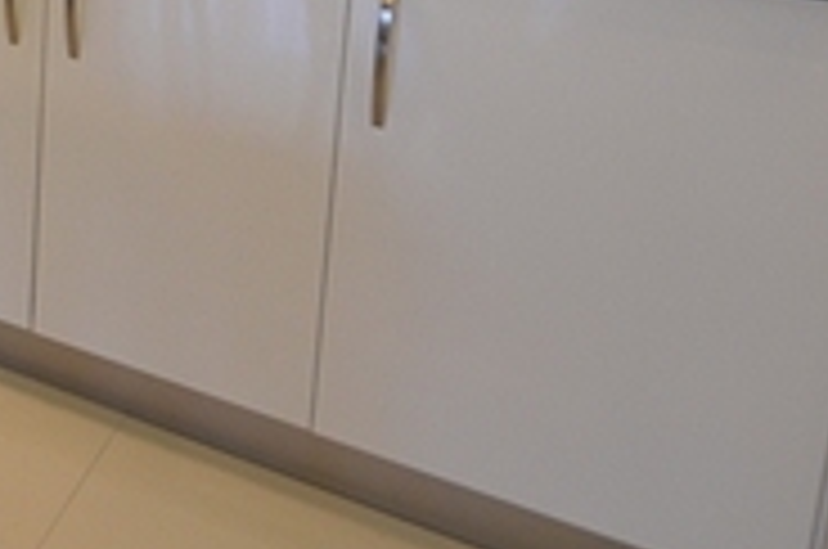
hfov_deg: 23.7
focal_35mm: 59
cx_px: -533
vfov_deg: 19.9
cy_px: -266
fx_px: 1355
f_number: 4
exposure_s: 1/60
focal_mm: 10
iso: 450
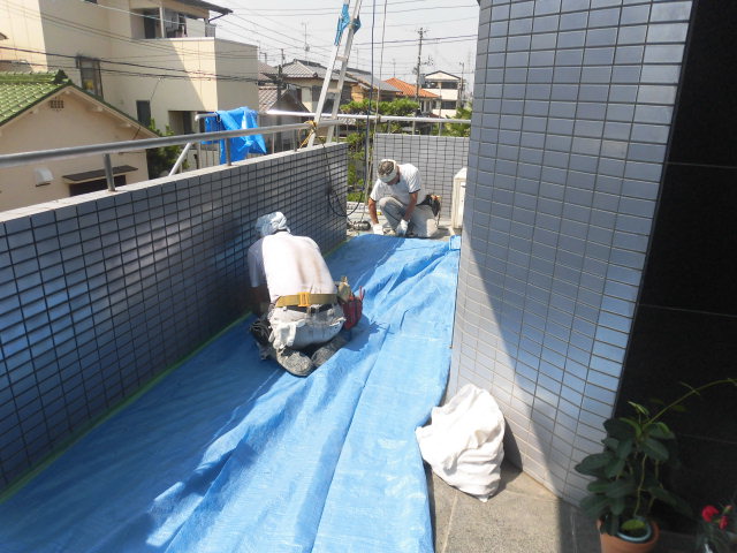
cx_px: 368
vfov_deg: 56.8
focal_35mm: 24
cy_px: 276
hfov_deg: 71.6
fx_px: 511
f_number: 7.8
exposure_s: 1/160
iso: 100
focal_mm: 4.3
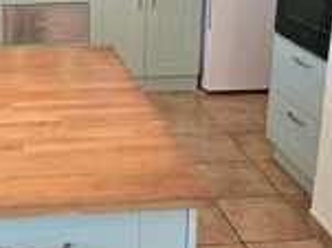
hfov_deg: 33.4
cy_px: 13
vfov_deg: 25.5
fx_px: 527
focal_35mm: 55
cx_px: 44
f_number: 1.7
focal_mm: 6.3
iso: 400
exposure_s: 1/100
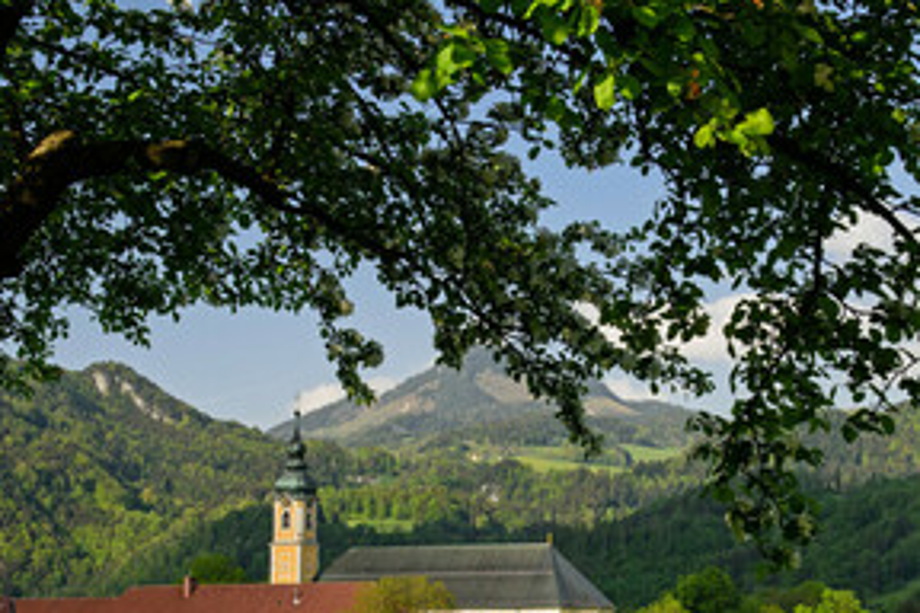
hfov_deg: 23.4
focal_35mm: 87
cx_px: 533
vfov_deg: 15.7
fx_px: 2223
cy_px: 434
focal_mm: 38
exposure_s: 1/200
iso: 320
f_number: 7.1
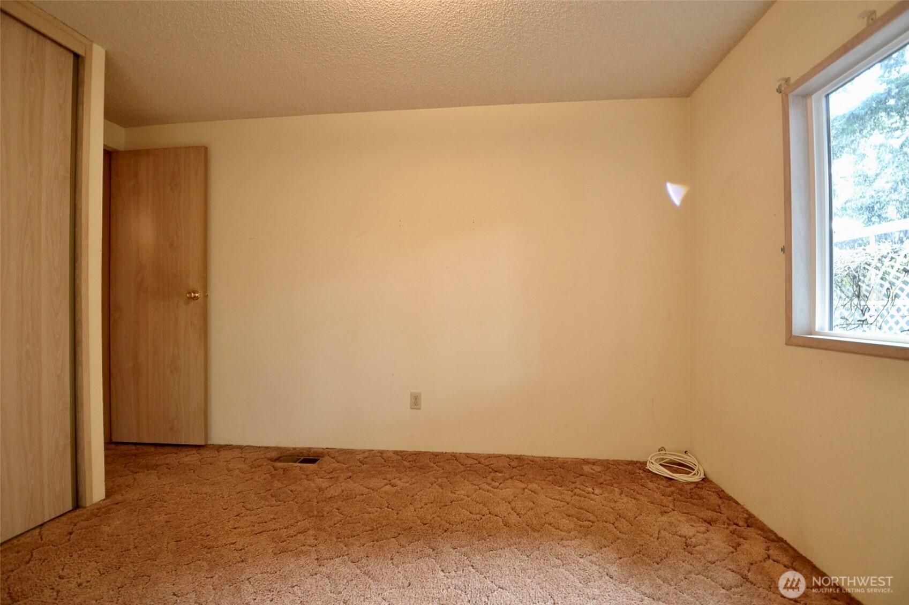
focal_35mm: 15
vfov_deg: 77.3
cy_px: 302
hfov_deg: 100.4
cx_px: 454
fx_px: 379
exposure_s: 1/30
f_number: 3.5
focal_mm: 10
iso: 400
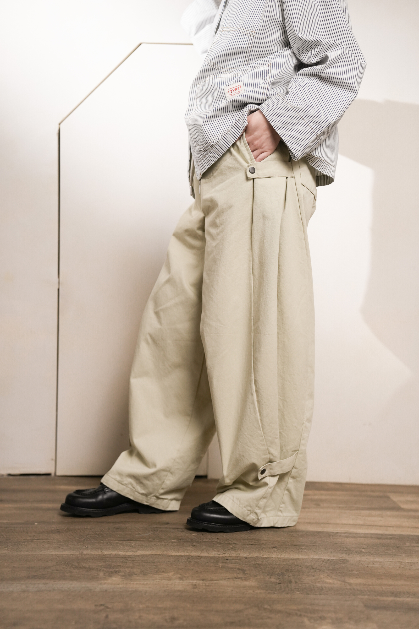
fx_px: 873
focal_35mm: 50
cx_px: 210
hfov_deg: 27.0
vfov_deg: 39.6
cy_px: 314
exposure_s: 1/320
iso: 800
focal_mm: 50
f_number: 2.8
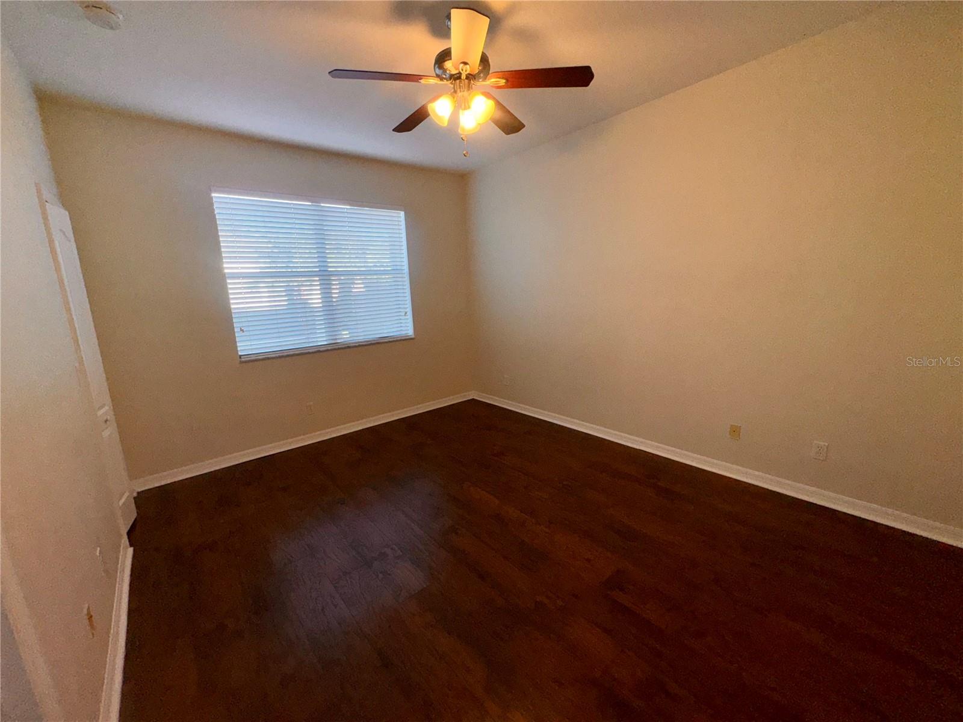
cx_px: 482
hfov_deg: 102.1
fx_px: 389
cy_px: 361
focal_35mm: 14
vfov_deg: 85.7
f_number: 2.2
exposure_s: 1/122
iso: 50
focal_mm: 2.22
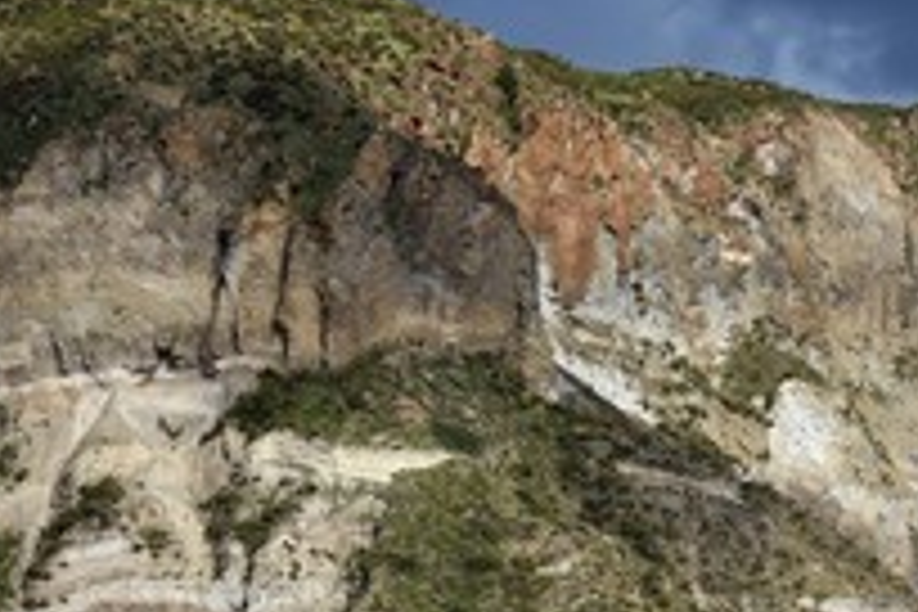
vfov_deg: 9.5
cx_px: 886
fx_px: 3672
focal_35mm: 144
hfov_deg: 14.1
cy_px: 432
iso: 200
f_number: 7.1
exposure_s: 1/800
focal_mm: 70
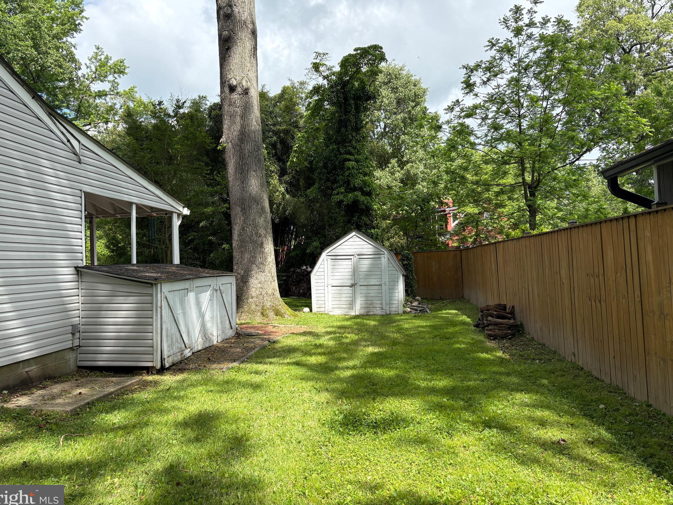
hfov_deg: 65.3
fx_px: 525
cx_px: 328
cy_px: 251
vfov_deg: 51.4
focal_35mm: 27
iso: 64
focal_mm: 5.96
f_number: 1.6
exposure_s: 1/1953
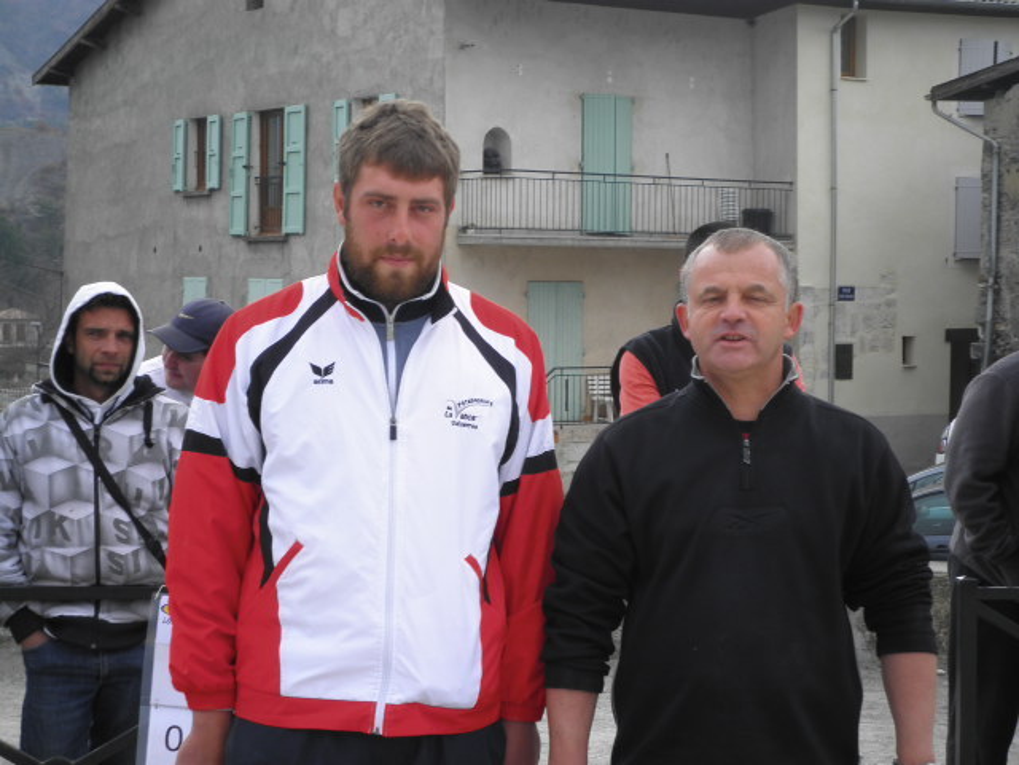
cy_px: 382
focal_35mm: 77
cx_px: 510
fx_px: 2267
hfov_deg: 25.3
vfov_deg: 19.1
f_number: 5.9
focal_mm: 13.9
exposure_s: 1/100
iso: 64
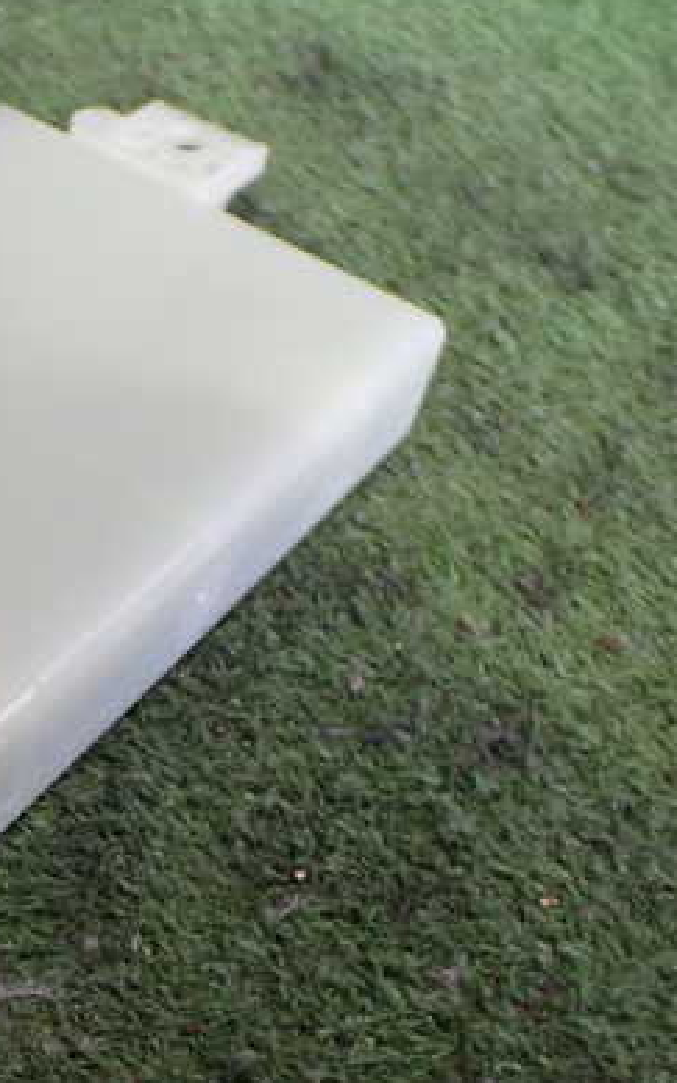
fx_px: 1447
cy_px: 546
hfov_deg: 24.0
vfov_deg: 41.1
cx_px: -137
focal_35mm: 49
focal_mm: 5.4
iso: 800
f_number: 2.3
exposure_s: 1/125
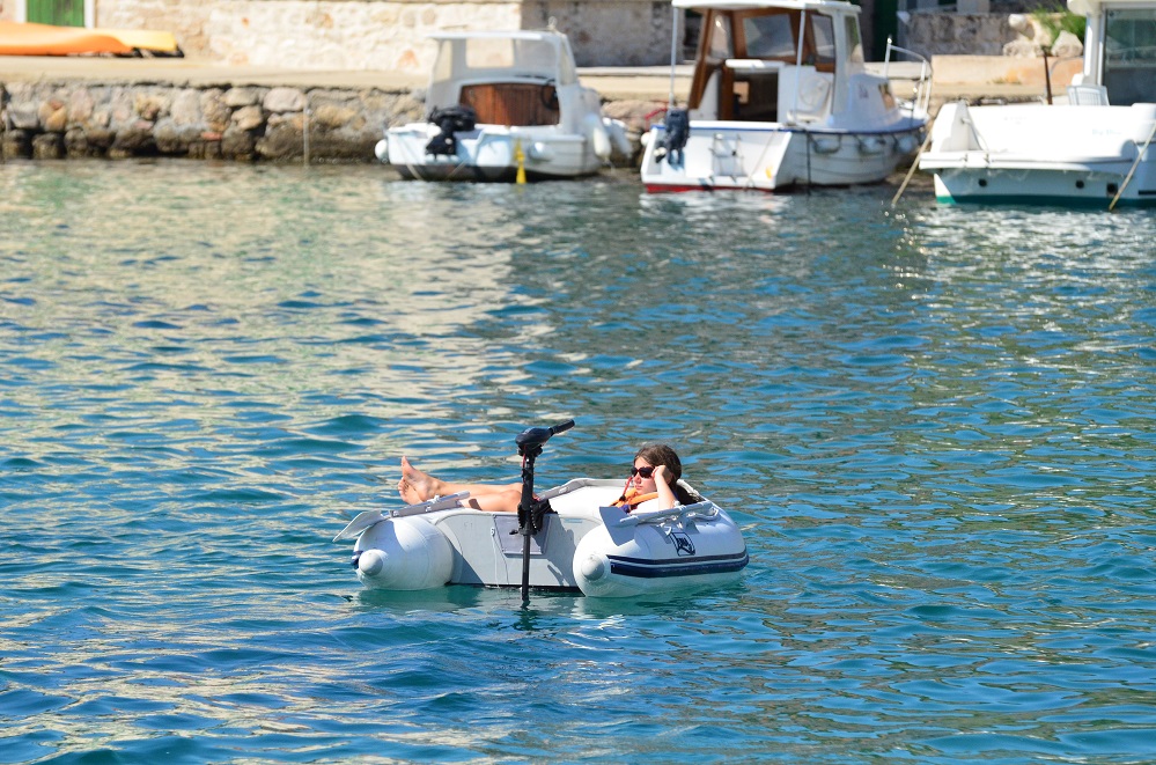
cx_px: 578
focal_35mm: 255
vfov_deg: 5.4
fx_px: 8169
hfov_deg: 8.1
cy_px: 382
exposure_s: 1/8000
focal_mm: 170
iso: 1250
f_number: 5.6
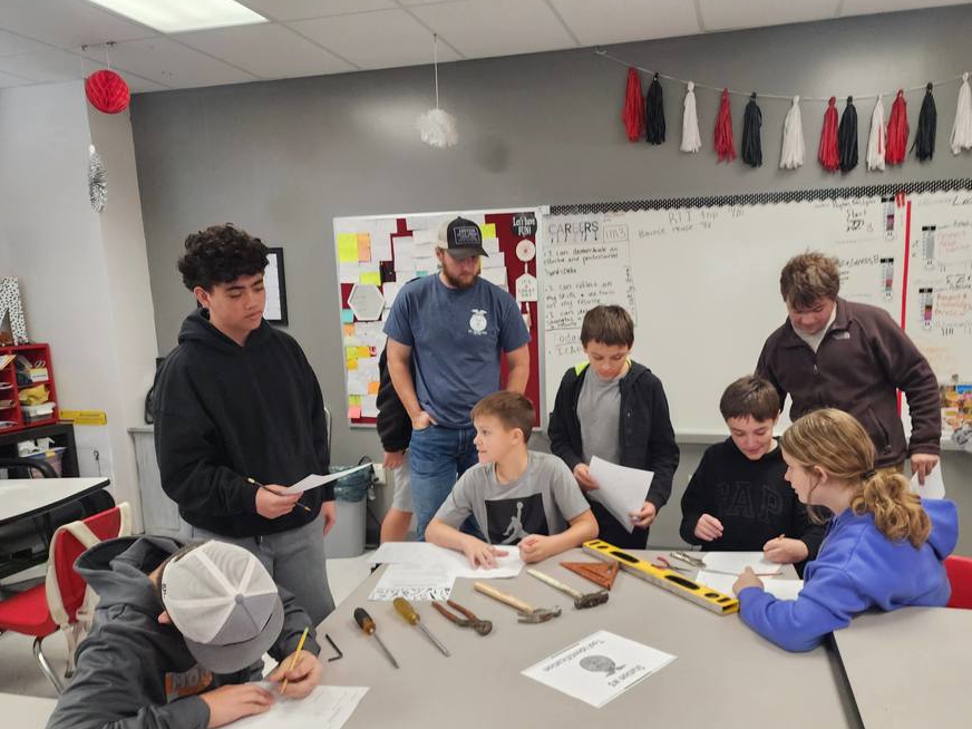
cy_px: 418
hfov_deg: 65.2
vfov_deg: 51.2
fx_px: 758
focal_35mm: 27
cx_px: 536
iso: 250
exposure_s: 1/120
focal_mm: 6.4
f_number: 1.8
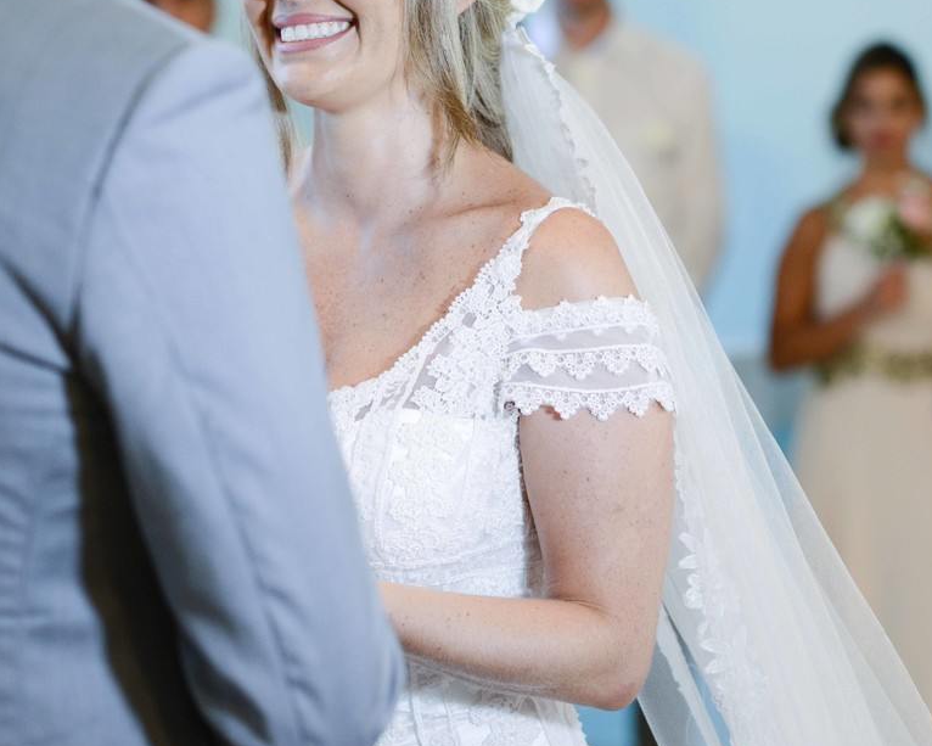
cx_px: 706
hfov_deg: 15.3
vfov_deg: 12.3
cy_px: 275
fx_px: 3448
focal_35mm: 125
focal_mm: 85
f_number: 2.8
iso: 1600
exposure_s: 1/125
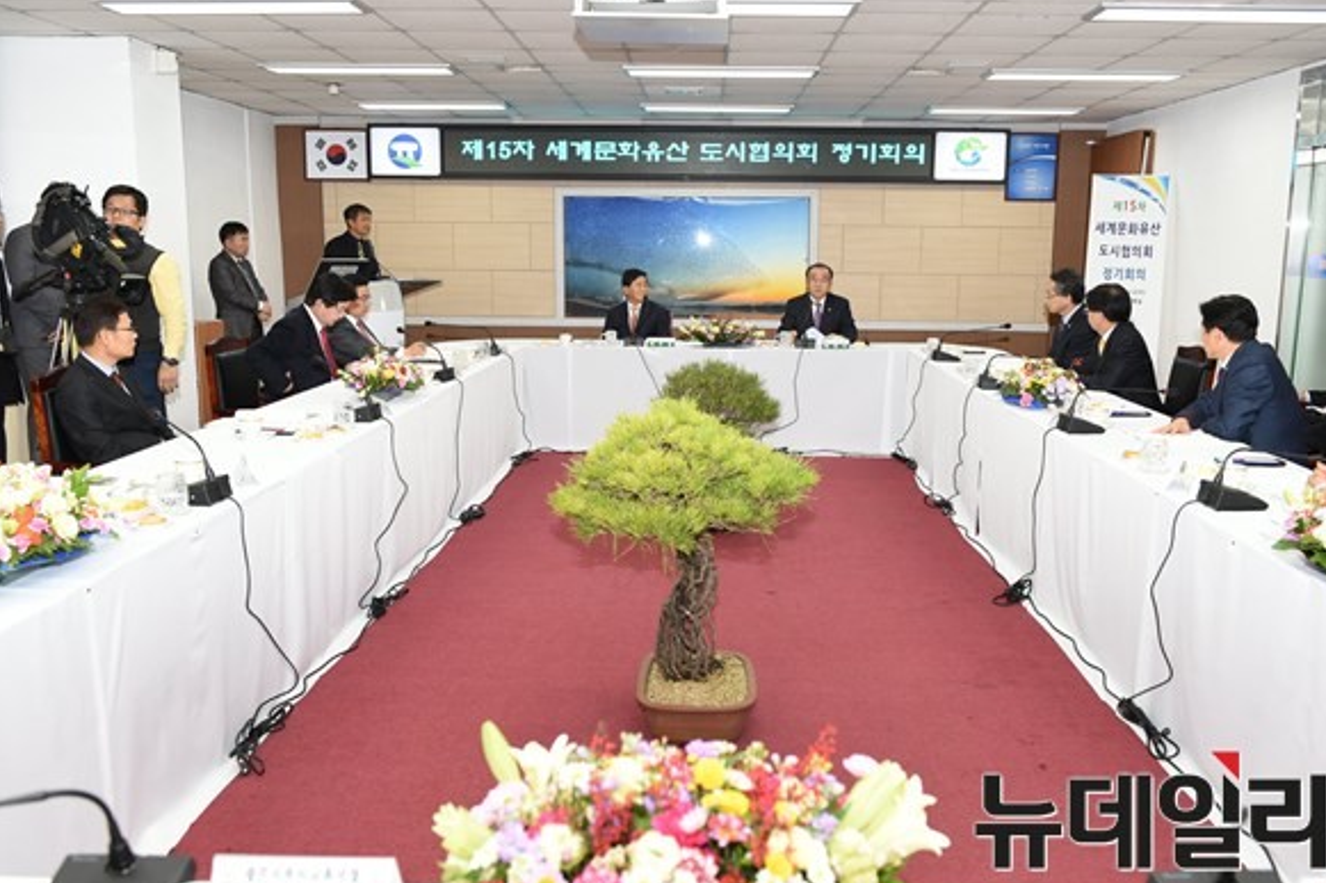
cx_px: 678
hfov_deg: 58.7
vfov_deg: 41.1
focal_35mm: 32
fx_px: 1178
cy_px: 442
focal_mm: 31
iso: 1600
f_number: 5
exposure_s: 1/200
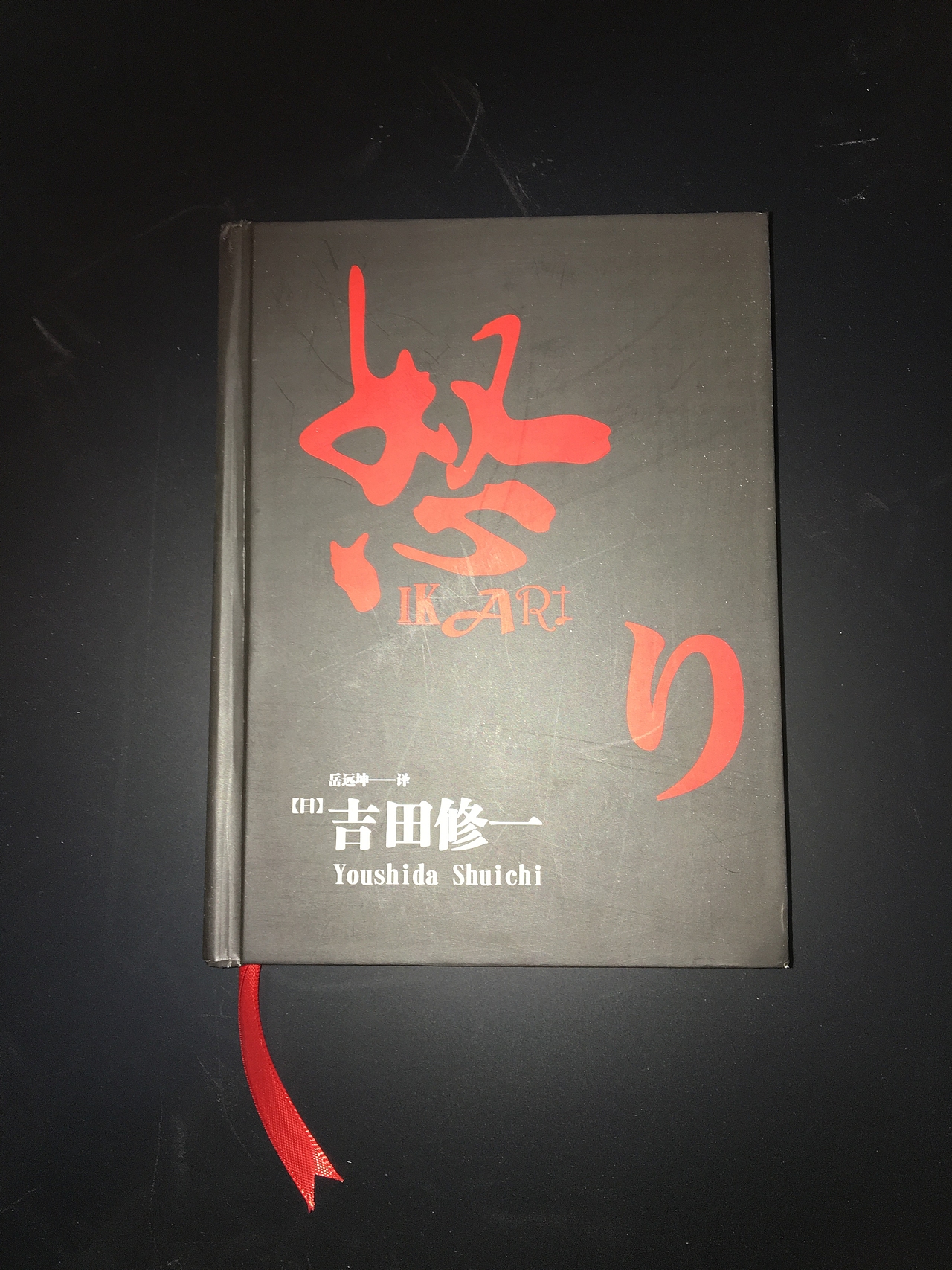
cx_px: 476
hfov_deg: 48.2
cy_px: 635
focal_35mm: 29
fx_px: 1064
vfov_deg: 61.7
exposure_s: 1/25
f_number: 2.2
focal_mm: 4.15
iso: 40
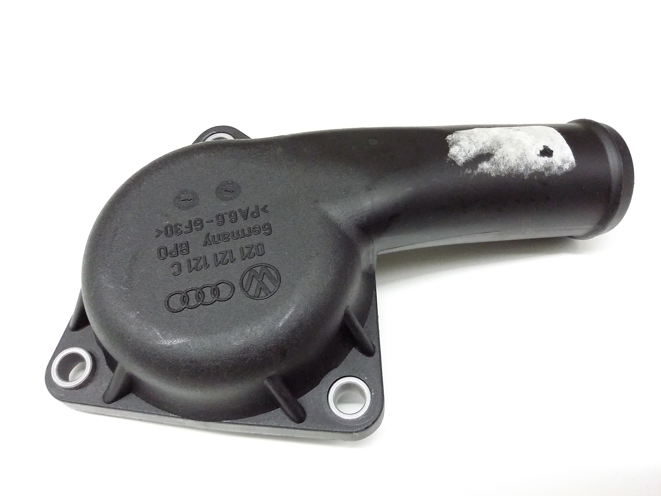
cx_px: 330
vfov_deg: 44.2
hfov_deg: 56.8
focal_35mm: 32
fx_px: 611
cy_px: 248
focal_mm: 3.4
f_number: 2.4
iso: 400
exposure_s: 1/15
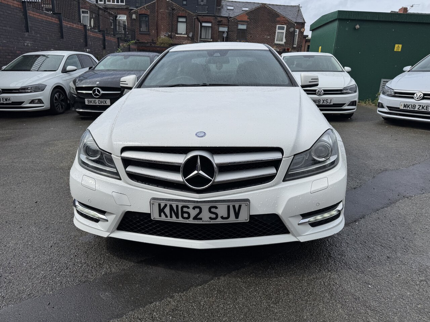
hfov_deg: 71.6
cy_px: 161
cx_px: 215
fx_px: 298
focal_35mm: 24
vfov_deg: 56.8
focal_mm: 6.76
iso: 80
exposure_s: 1/7092
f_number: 1.78
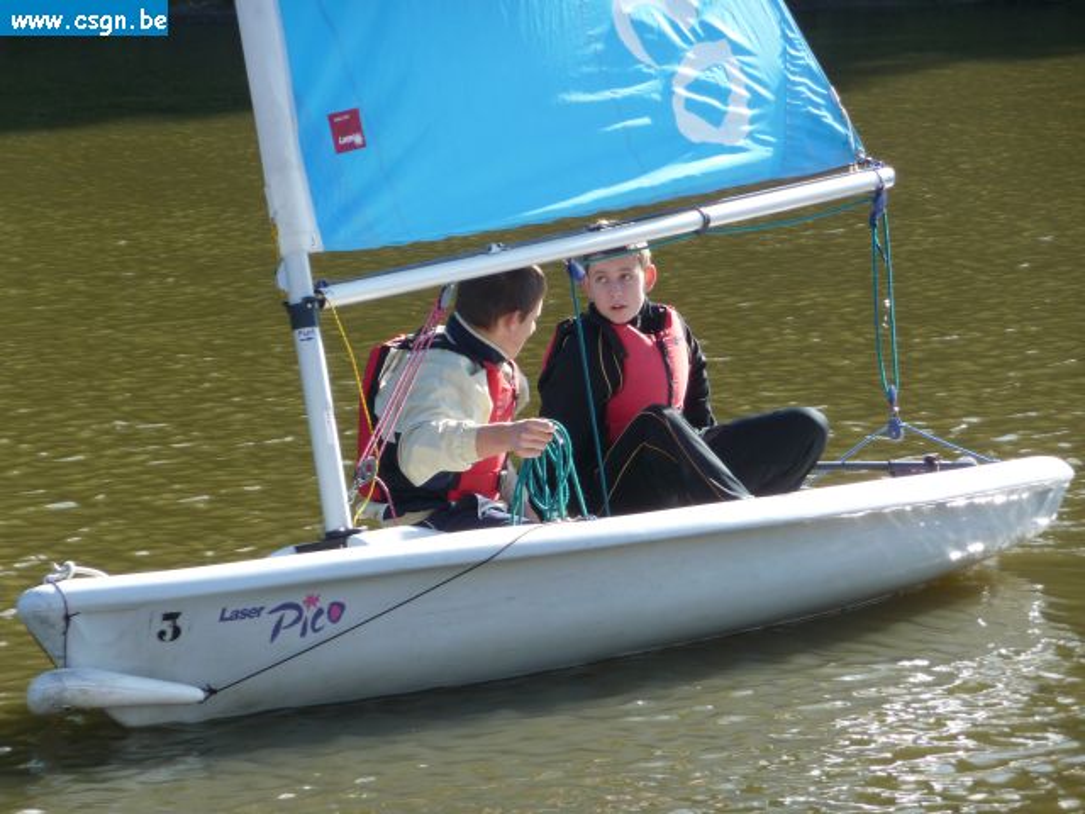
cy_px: 407
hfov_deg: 10.5
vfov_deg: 7.9
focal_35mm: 189
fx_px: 5924
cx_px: 542
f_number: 4.8
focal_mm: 32.3
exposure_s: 1/200
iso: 100
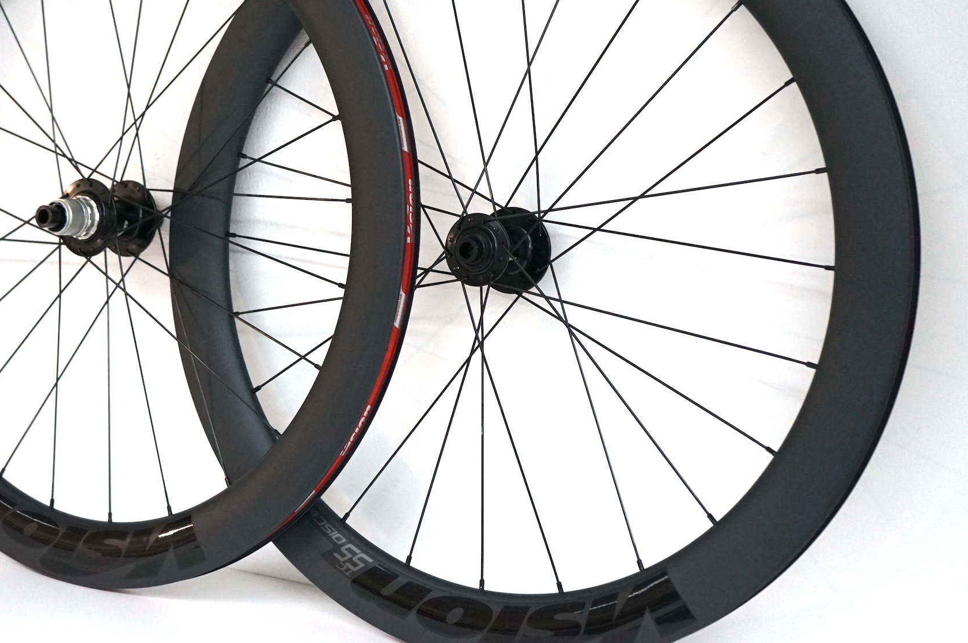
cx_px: 372
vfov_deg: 22.5
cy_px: 242
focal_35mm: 60
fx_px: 1612
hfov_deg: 33.3
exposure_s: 1/160
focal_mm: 48
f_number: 4.5
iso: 2500
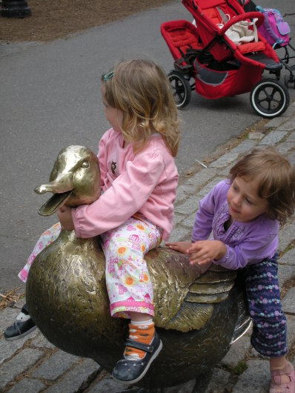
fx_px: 829
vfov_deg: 26.7
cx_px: 148
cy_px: 196
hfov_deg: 20.2
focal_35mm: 73
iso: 50
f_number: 4.1
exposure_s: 1/167
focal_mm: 12.2
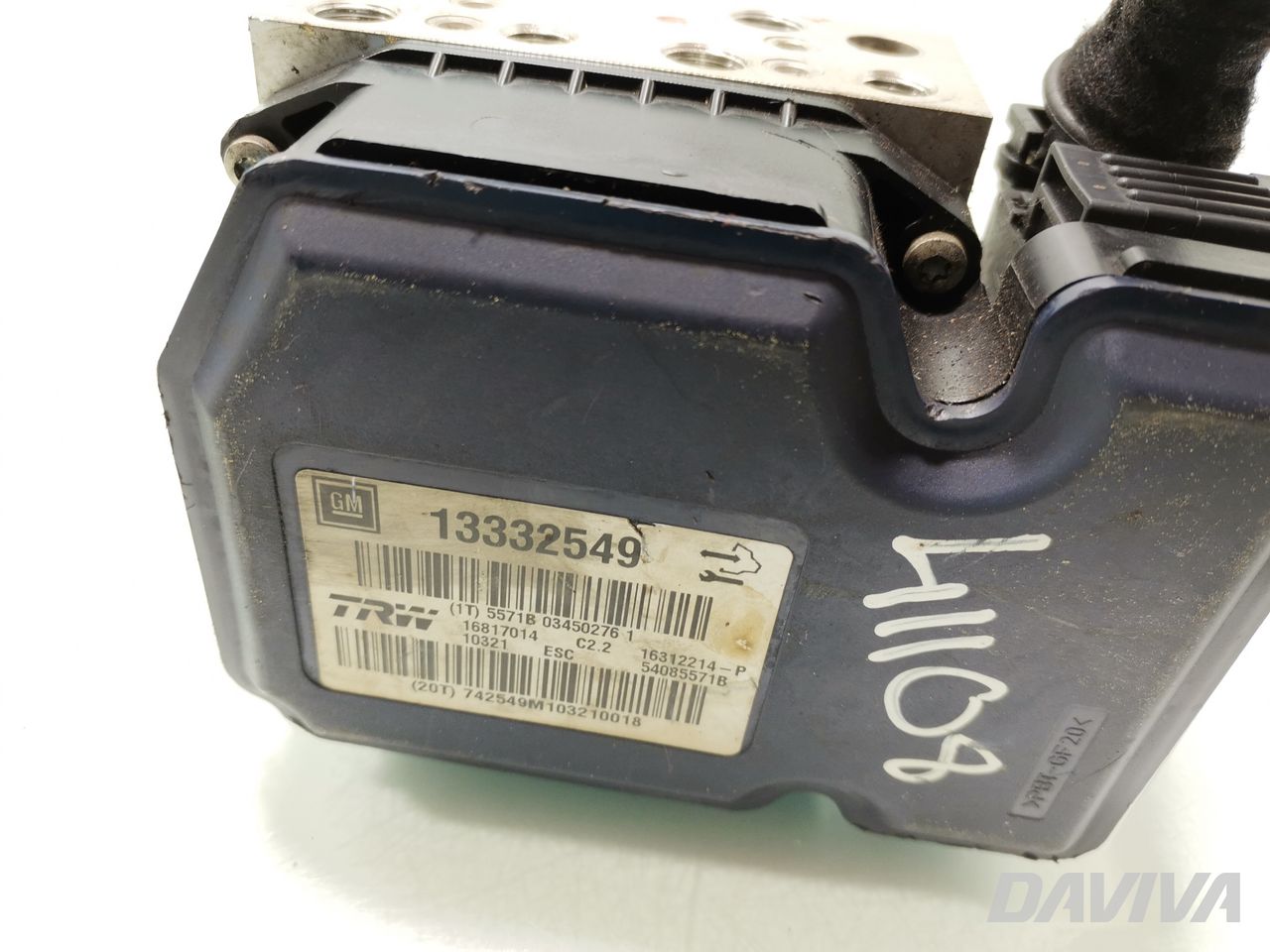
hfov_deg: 67.3
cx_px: 635
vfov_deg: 53.1
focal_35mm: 26
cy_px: 476
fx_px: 954
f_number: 1.8
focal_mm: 4.75
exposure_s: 1/50
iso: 50
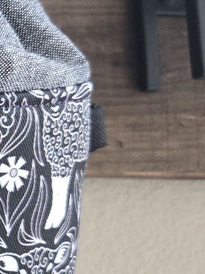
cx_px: -190
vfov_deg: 19.3
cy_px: 160
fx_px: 806
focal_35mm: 102
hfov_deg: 12.8
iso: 800
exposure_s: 1/60
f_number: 1.8
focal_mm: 5.4
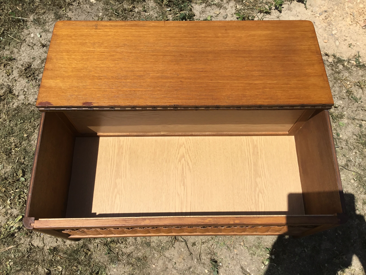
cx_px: 183
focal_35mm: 31
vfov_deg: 45.4
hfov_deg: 58.4
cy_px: 138
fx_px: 328
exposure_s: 1/2203
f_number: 2.4
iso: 25
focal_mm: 3.3
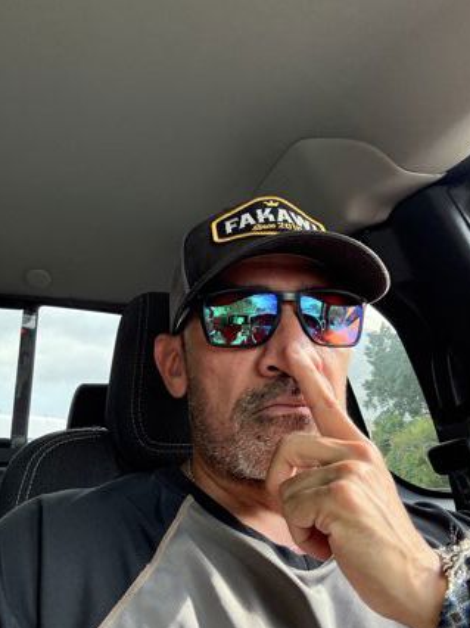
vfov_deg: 58.4
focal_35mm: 31
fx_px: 562
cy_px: 323
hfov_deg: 45.4
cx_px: 237
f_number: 1.9
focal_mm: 2.69
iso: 80
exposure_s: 1/92
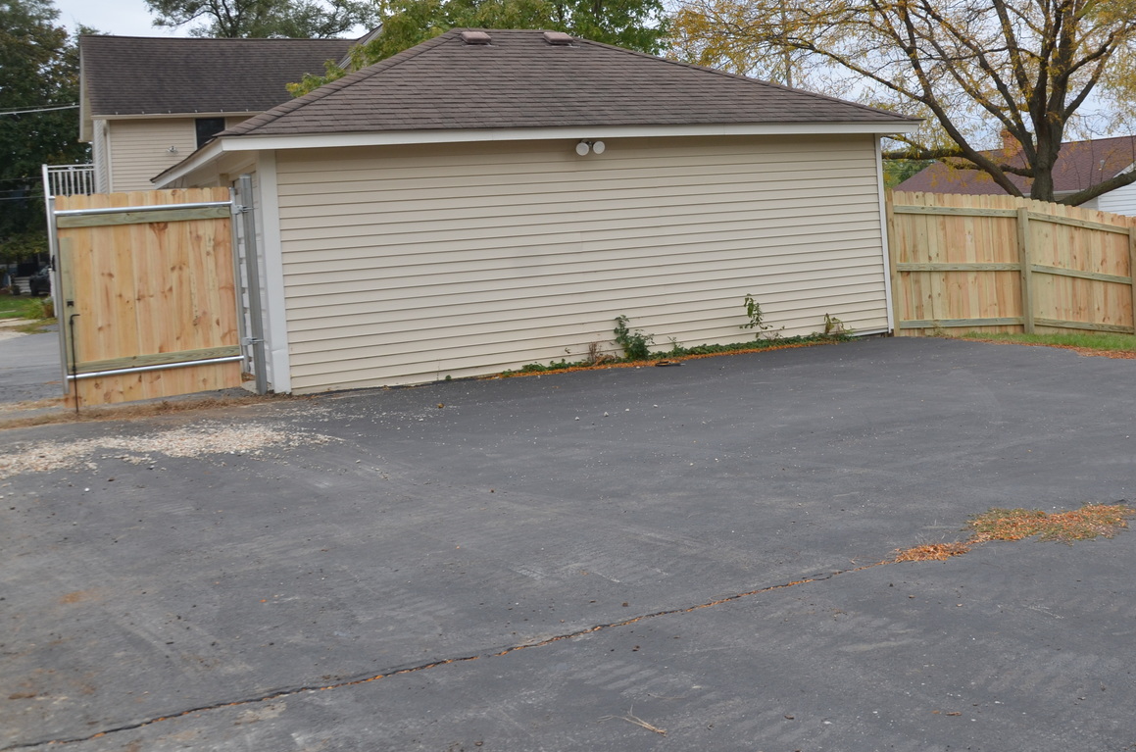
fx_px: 1196
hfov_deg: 50.1
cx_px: 737
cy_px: 231
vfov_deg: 34.5
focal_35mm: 38
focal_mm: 18
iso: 200
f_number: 7.1
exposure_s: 1/200
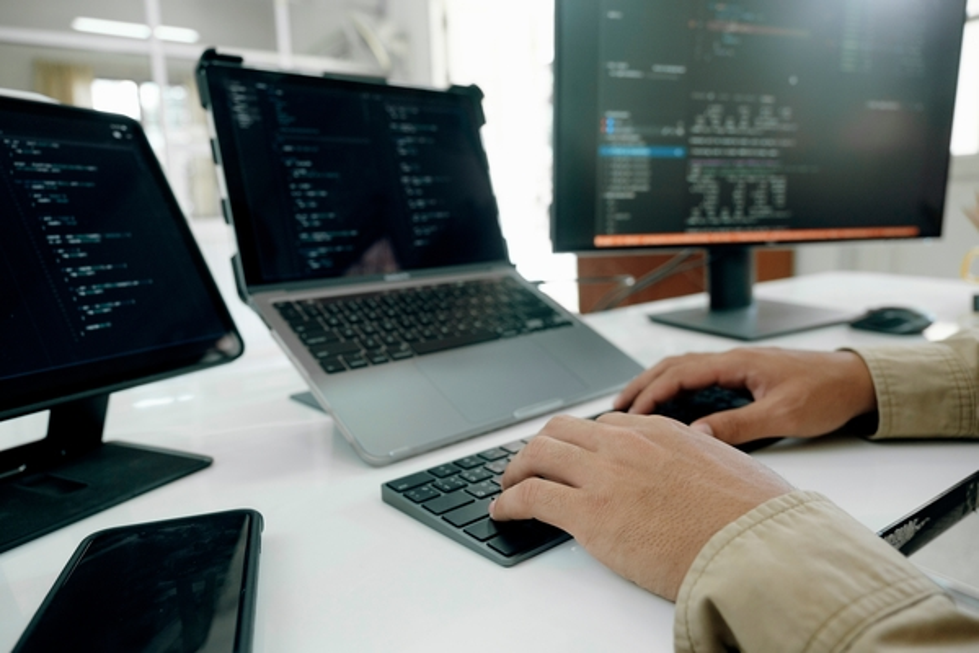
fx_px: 653
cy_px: 326
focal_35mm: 24
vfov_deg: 53.1
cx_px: 490
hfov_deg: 73.7
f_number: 2.8
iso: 400
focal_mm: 16
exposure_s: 1/60
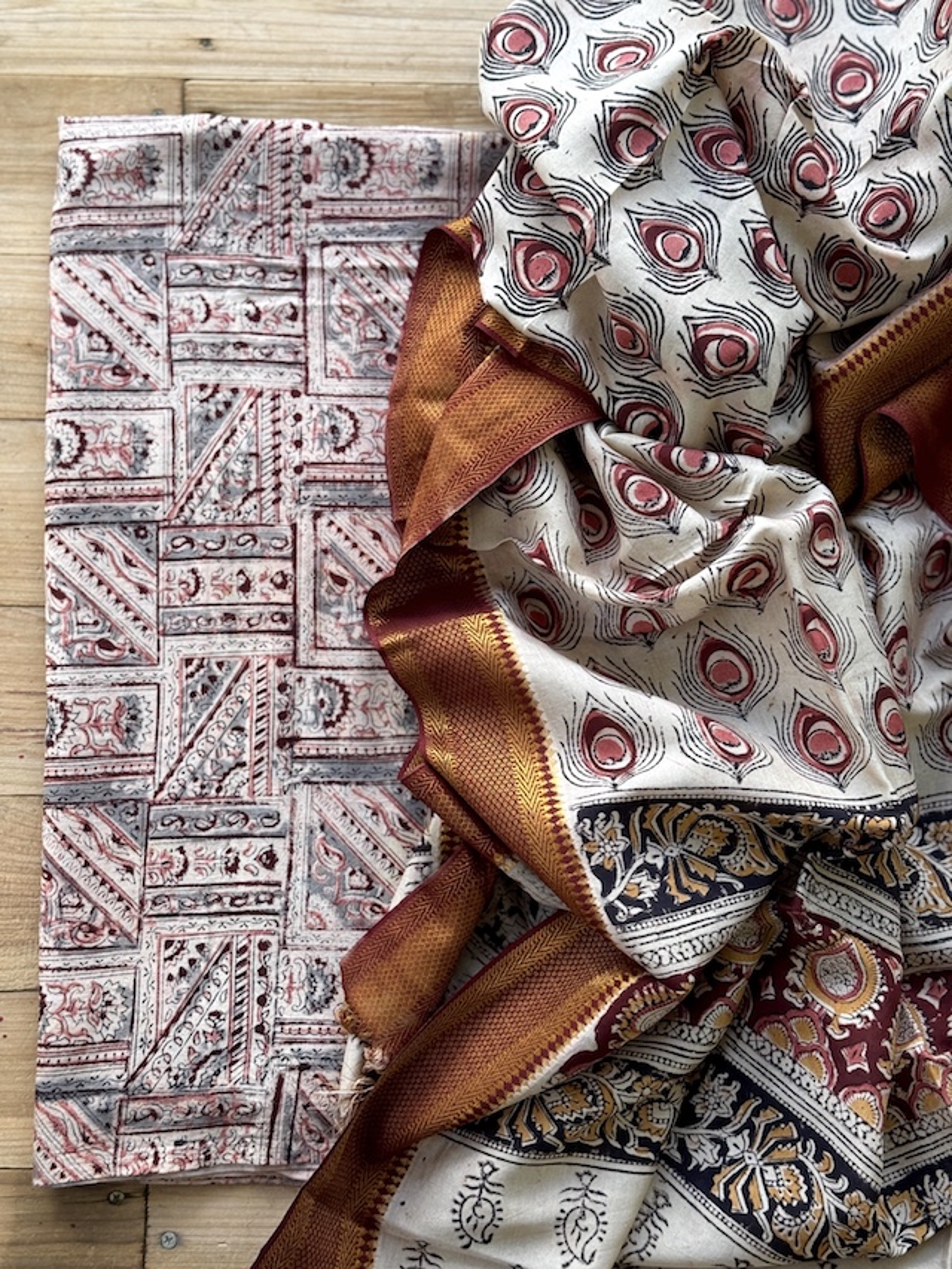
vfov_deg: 39.7
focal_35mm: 48
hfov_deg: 30.3
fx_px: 1760
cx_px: 476
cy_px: 634
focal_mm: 6.76
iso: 64
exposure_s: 1/364
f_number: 1.78
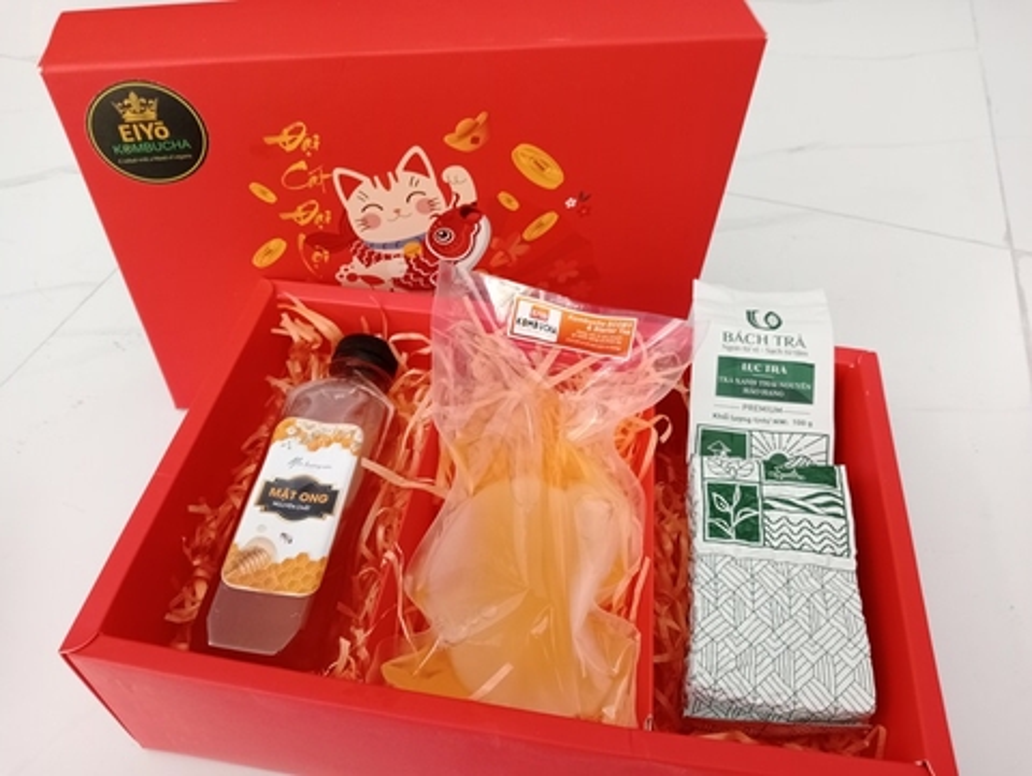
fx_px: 836
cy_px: 388
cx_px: 516
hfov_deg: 63.4
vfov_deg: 49.8
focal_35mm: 28
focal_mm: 4.04
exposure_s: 1/33.3
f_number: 1.8
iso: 565
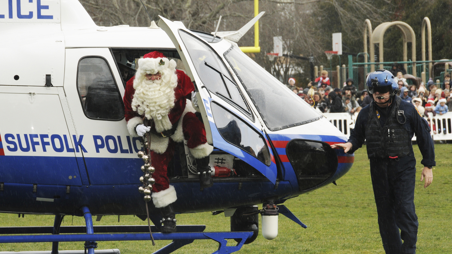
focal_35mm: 263
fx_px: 3152
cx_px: 201
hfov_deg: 8.2
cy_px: 124
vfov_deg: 4.6
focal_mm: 150
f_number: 11
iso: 500
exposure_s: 1/250
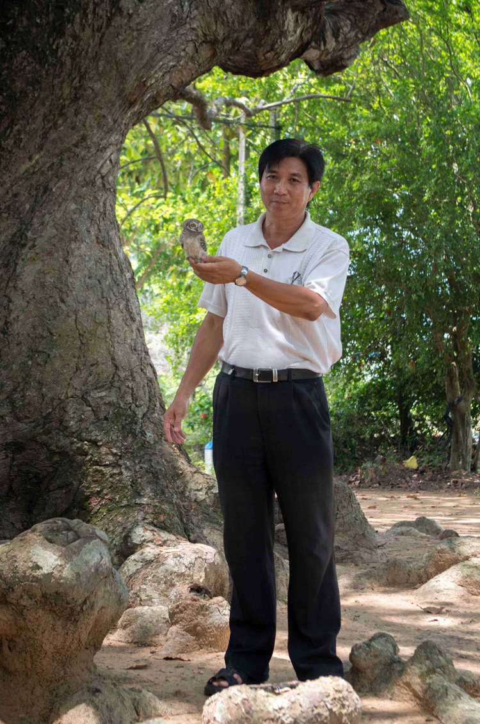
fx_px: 1506
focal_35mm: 75
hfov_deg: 18.1
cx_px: 240
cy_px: 362
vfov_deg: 27.0
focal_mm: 50
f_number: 5.6
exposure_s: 1/100
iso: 400
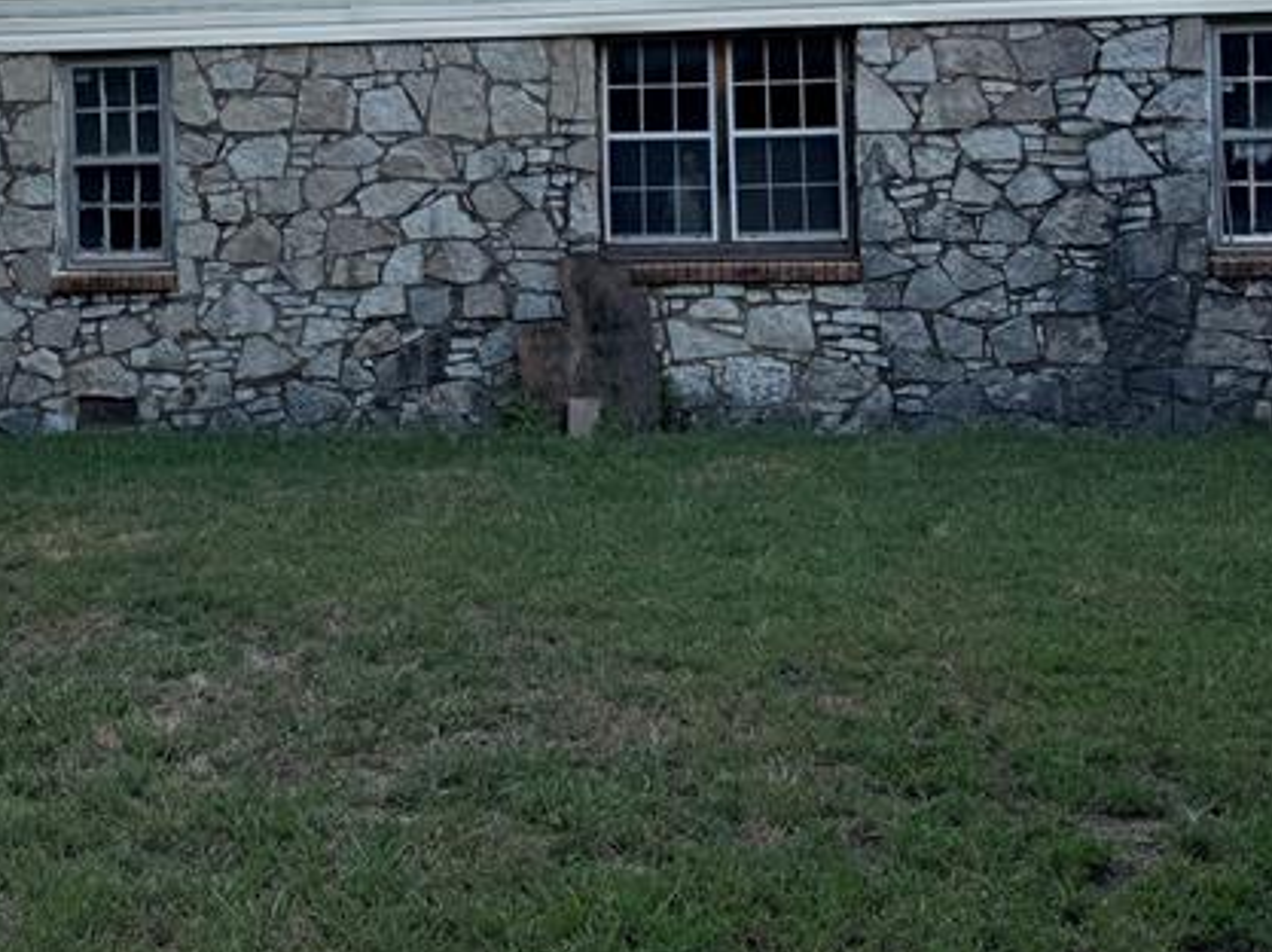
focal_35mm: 59
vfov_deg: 24.3
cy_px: 162
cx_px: 375
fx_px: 2166
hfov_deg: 32.3
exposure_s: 1/181
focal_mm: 6.76
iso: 64
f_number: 1.78
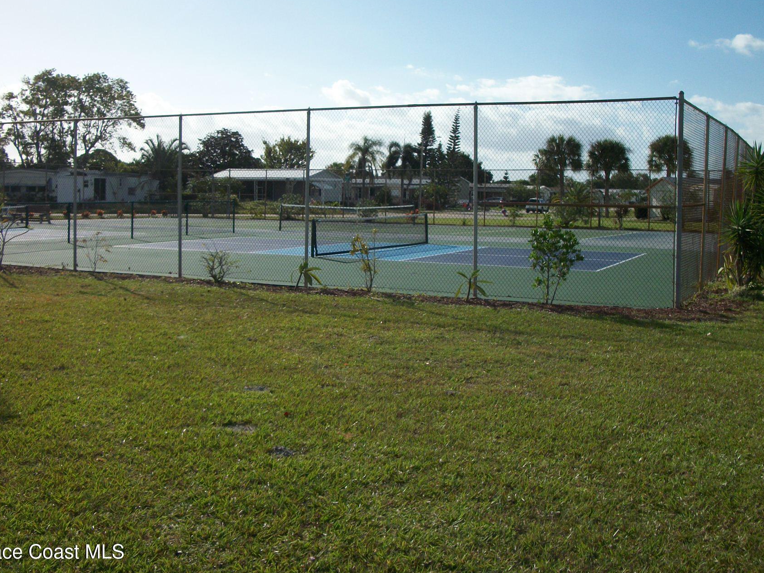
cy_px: 234
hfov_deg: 47.9
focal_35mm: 39
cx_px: 367
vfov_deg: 36.7
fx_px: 861
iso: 80
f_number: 8.8
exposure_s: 1/320
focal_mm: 5.7
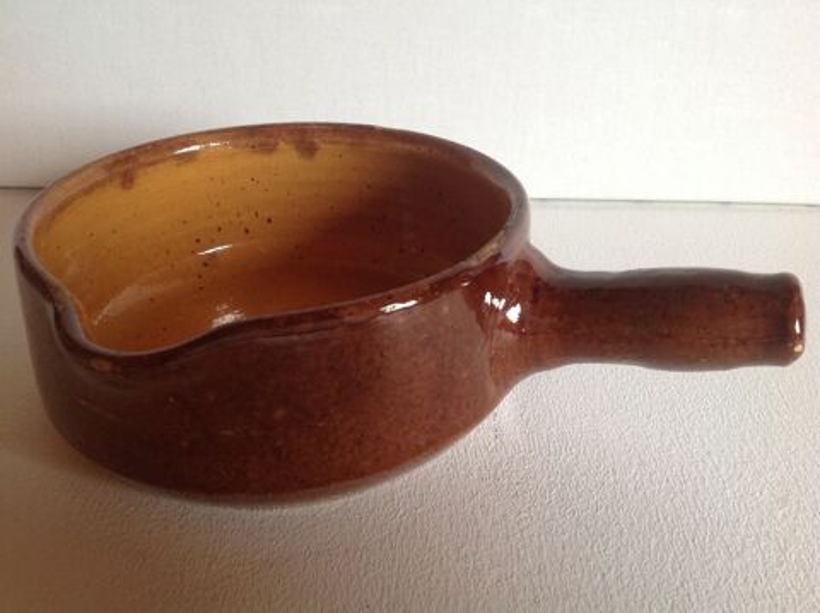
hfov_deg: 52.7
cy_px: 306
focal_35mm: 35
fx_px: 828
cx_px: 410
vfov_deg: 40.6
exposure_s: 1/15
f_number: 2.4
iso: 125
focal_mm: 4.28
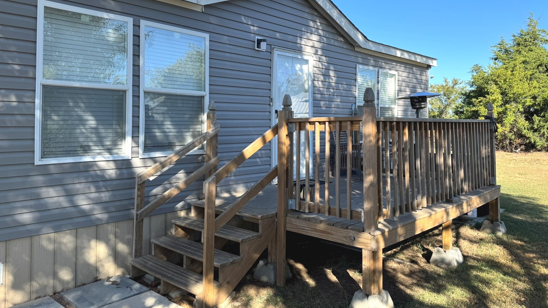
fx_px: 392
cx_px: 275
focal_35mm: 27
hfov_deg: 69.9
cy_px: 114
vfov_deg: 42.6
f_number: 1.78
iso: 80
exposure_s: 1/1818
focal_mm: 6.76
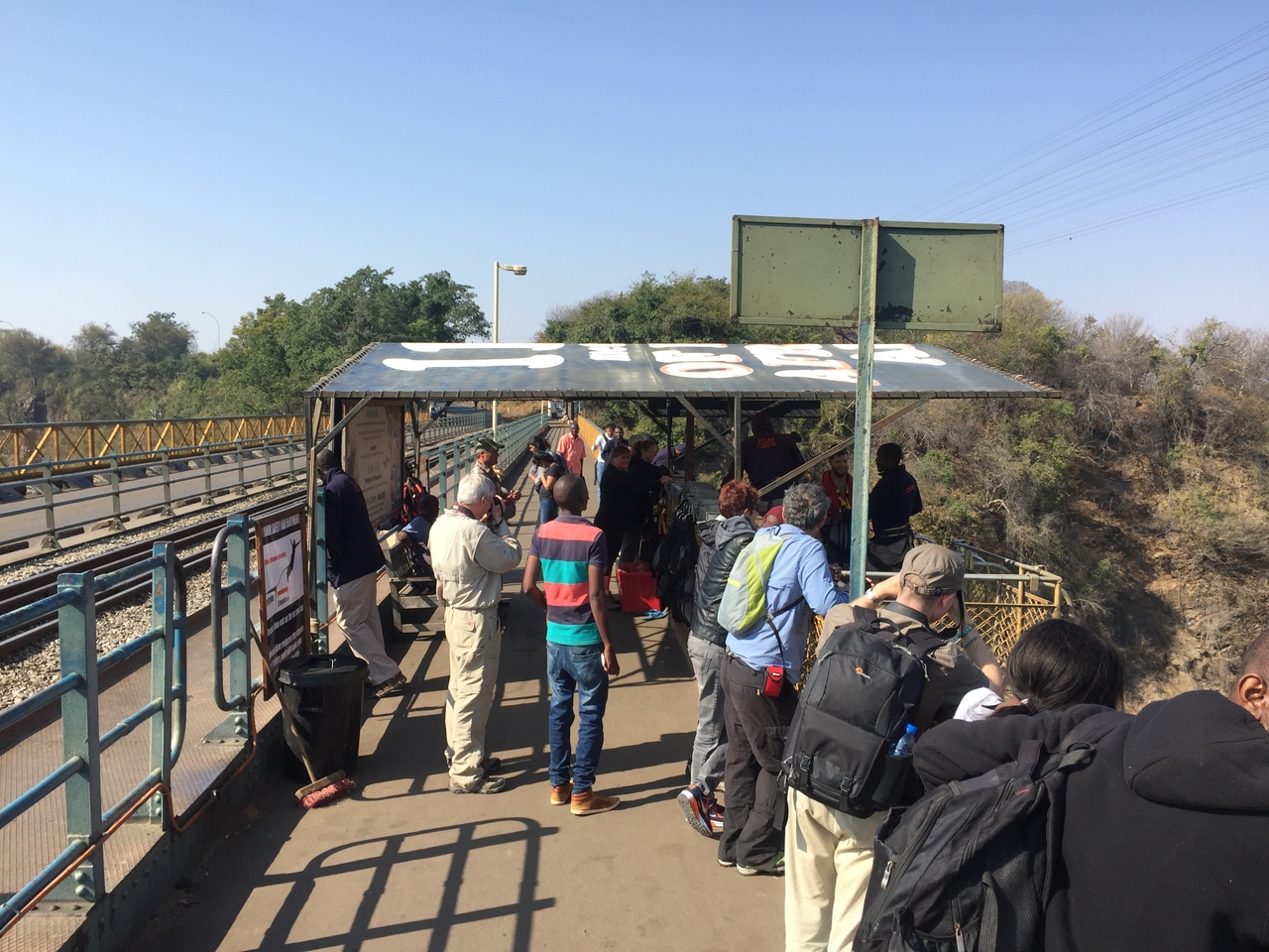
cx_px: 634
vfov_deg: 48.2
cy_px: 476
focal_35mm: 29
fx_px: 1063
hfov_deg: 61.7
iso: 32
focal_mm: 4.15
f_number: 2.2
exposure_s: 1/1199
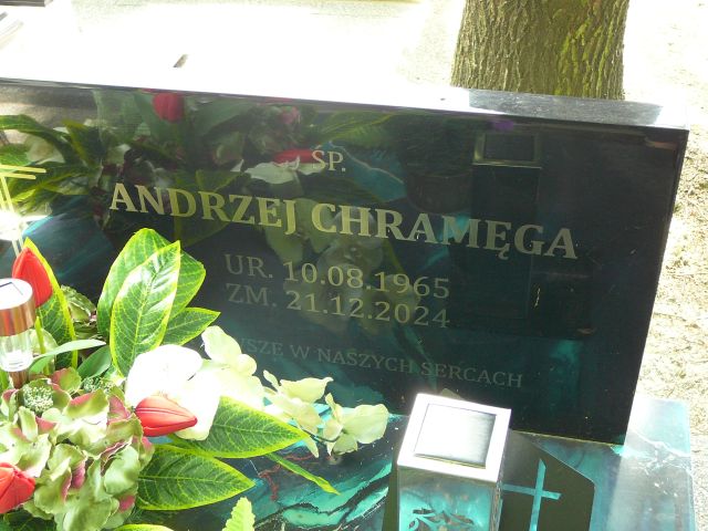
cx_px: 354
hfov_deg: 40.4
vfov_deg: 30.9
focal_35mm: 47
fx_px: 961
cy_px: 266
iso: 125
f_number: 3.3
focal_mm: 7
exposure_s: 1/30
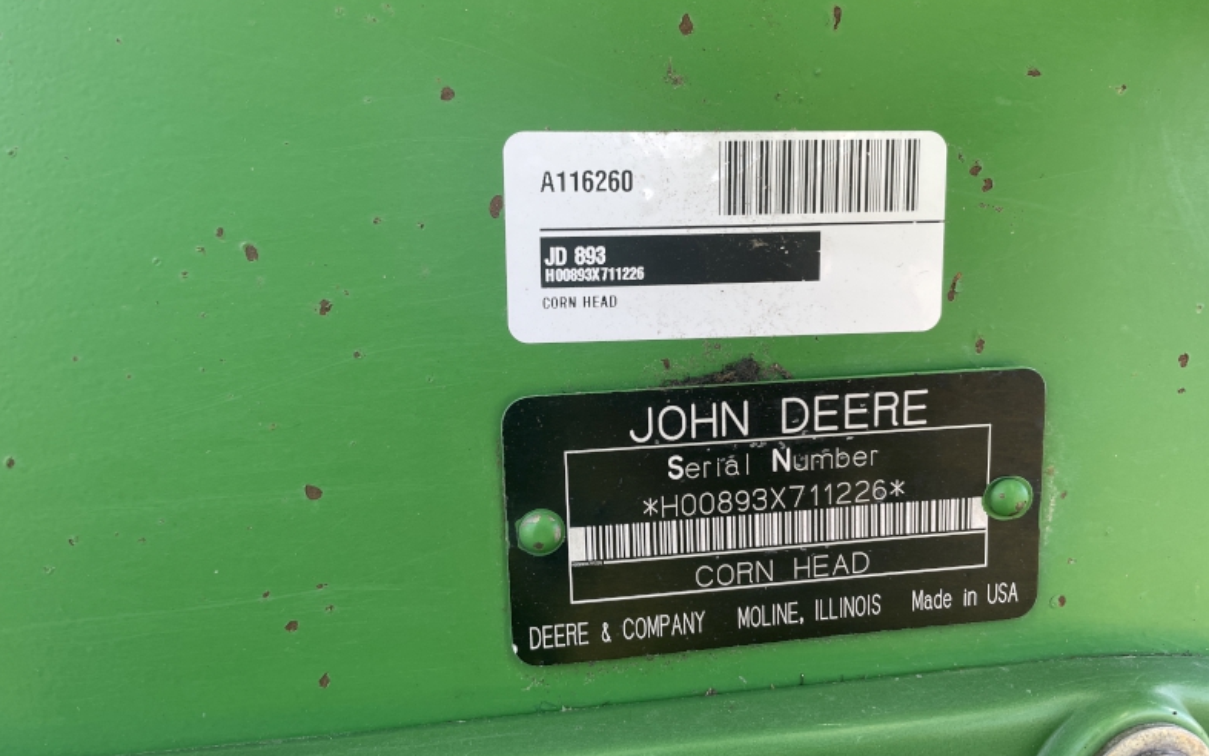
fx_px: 923
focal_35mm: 28
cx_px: 604
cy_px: 343
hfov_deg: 66.5
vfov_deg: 44.5
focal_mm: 4.2
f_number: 1.6
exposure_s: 1/200
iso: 32
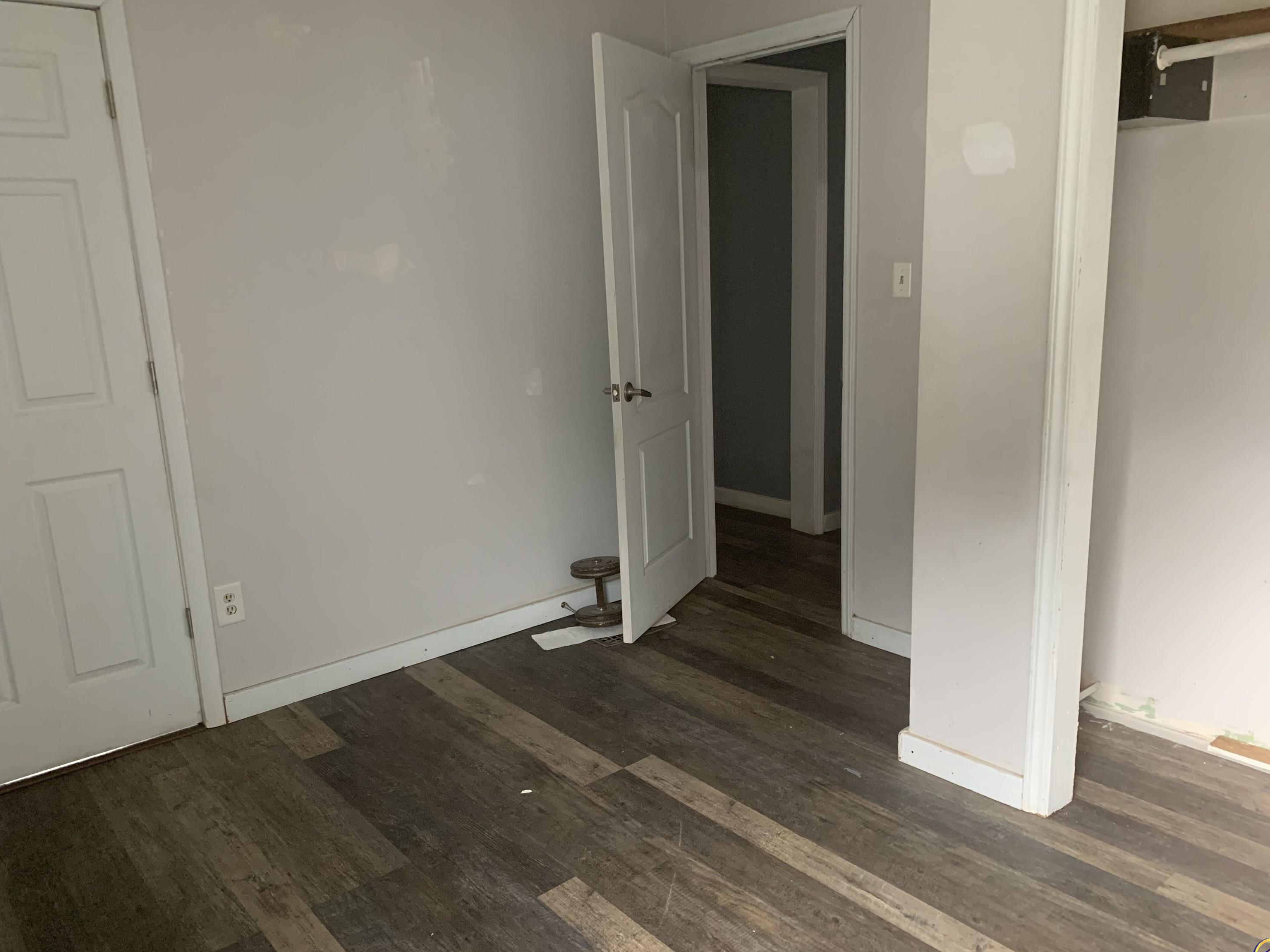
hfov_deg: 65.3
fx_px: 991
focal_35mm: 27
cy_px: 484
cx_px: 636
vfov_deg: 51.4
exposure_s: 1/51
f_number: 1.8
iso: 400
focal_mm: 4.25
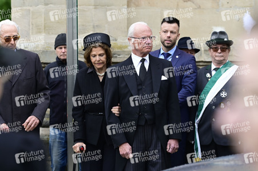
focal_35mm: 120
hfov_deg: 17.1
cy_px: 86
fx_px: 859
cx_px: 129
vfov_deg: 11.4
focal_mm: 120
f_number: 3.5
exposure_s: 1/640
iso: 800
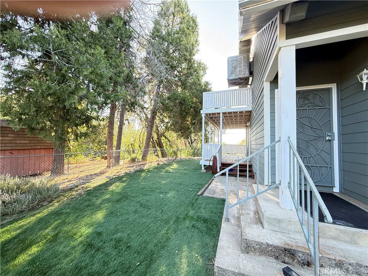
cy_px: 138
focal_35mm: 14
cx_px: 184
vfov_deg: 85.7
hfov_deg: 102.1
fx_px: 149
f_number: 2.2
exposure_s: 1/99
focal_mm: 2.22
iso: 160
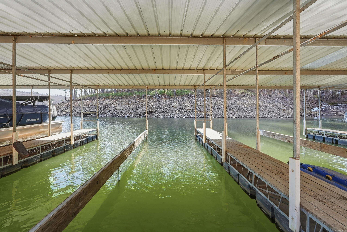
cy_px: 116
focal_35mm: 16
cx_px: 174
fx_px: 154
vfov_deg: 73.8
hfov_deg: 96.7
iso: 640
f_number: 9
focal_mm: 16
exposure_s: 1/500
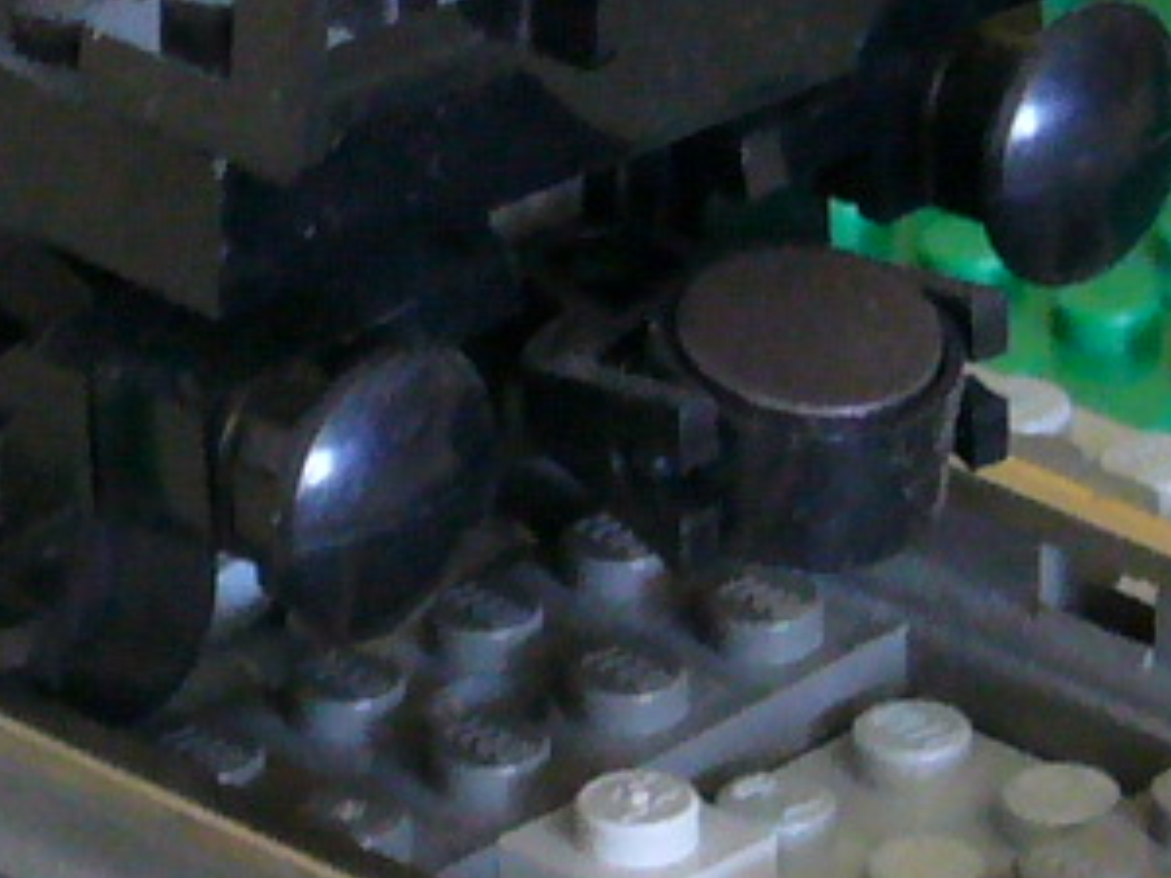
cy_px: 332
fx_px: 11840
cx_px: 105
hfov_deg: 5.7
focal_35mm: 350
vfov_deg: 4.2
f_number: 3.1
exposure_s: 1/20
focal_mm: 9.9
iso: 200
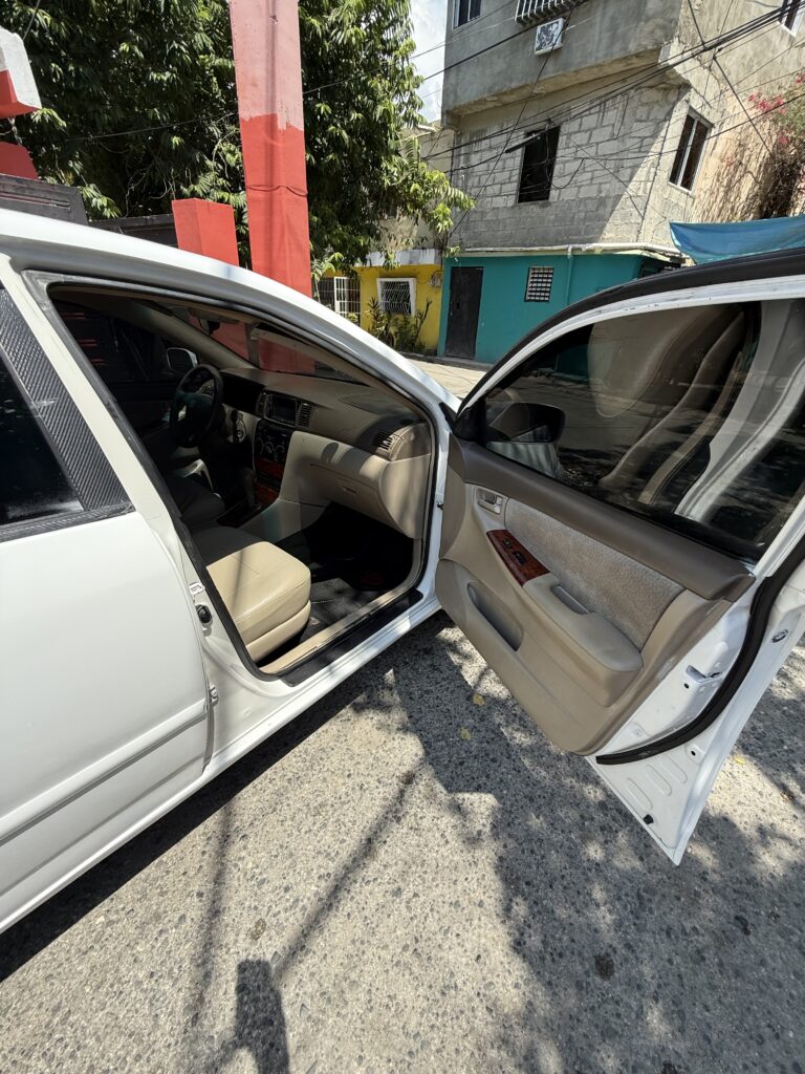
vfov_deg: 102.1
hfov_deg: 85.7
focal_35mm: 14
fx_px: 434
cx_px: 402
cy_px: 537
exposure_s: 1/970
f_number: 2.2
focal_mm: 2.22
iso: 64
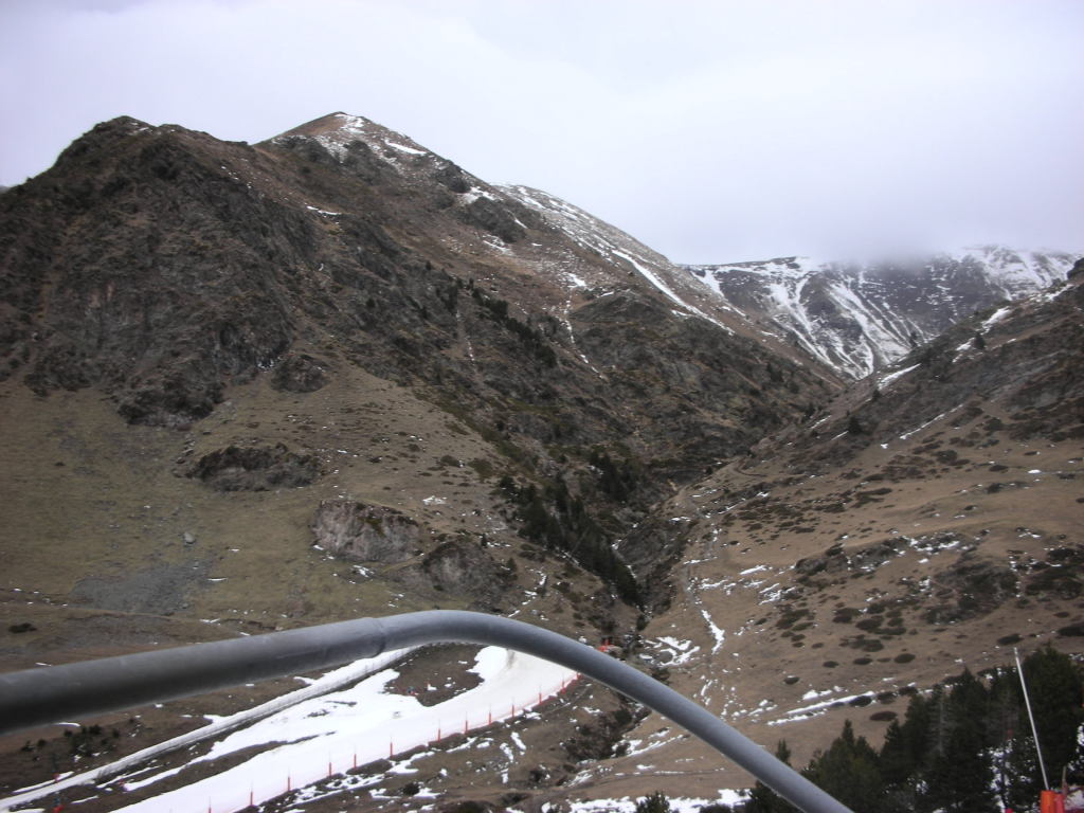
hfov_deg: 52.6
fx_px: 1096
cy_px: 406
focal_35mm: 35
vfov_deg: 40.7
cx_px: 542
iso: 50
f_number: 3
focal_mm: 5.8
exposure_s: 1/99
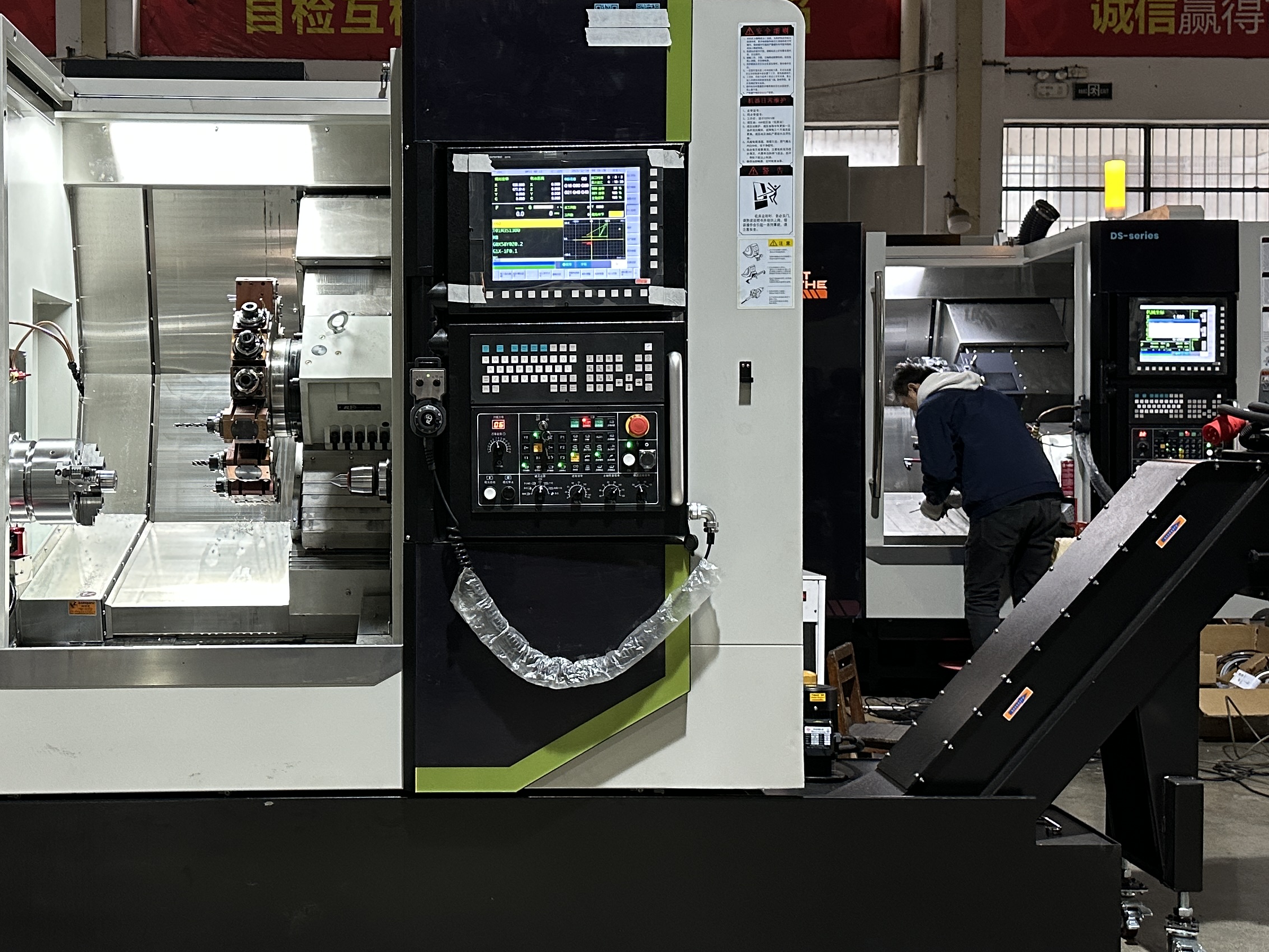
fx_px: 1577
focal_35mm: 43
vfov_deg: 33.6
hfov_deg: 43.5
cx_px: 468
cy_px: 446
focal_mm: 6.86
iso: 320
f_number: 1.78
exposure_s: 1/56
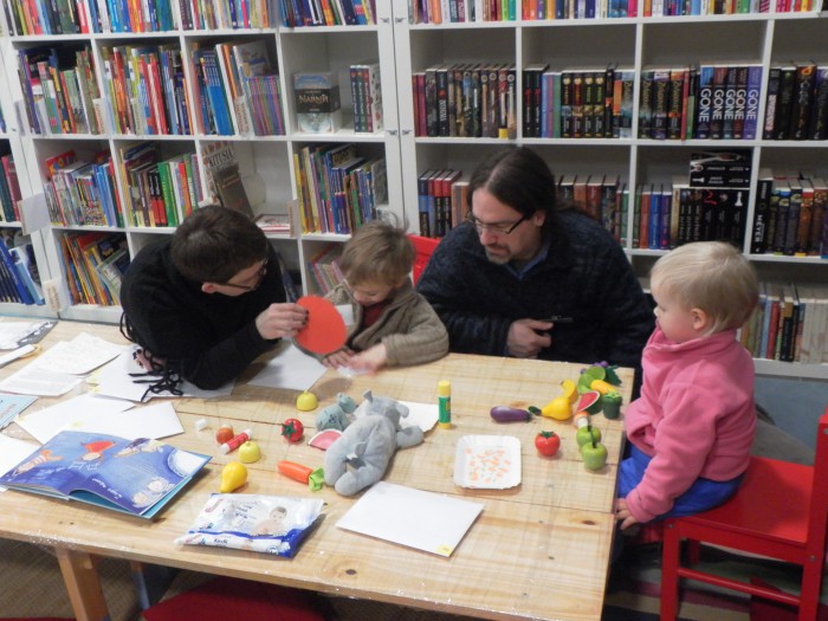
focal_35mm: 37
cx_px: 414
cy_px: 310
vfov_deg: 38.7
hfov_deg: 50.1
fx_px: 885
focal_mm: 6.6
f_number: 3.2
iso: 400
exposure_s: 1/20
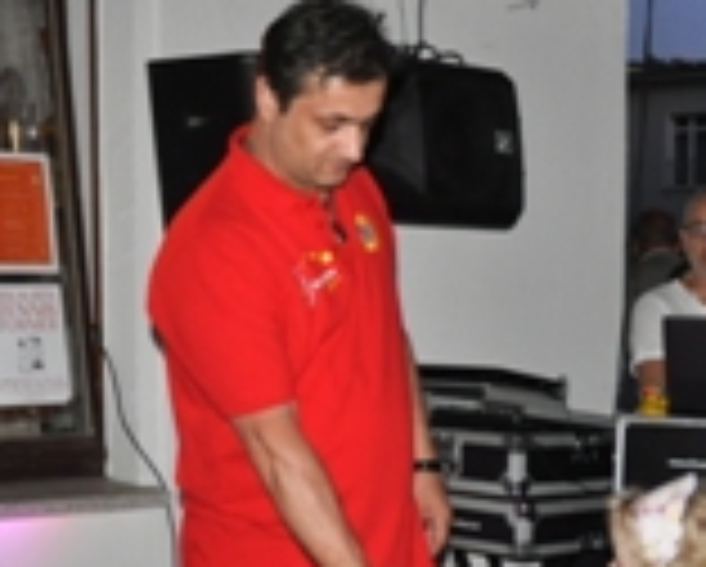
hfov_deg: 22.4
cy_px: 554
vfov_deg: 17.8
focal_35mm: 84
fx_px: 1764
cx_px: 517
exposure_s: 1/60
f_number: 3.8
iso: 800
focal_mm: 21
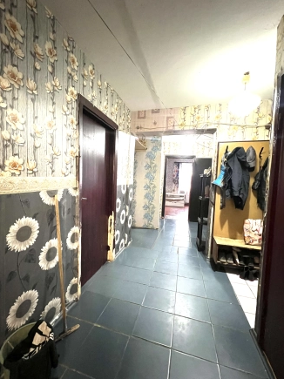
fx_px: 153
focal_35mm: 14
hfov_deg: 85.6
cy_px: 189
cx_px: 138
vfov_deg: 102.1
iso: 1000
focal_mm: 1.57
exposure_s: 1/50
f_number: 1.8
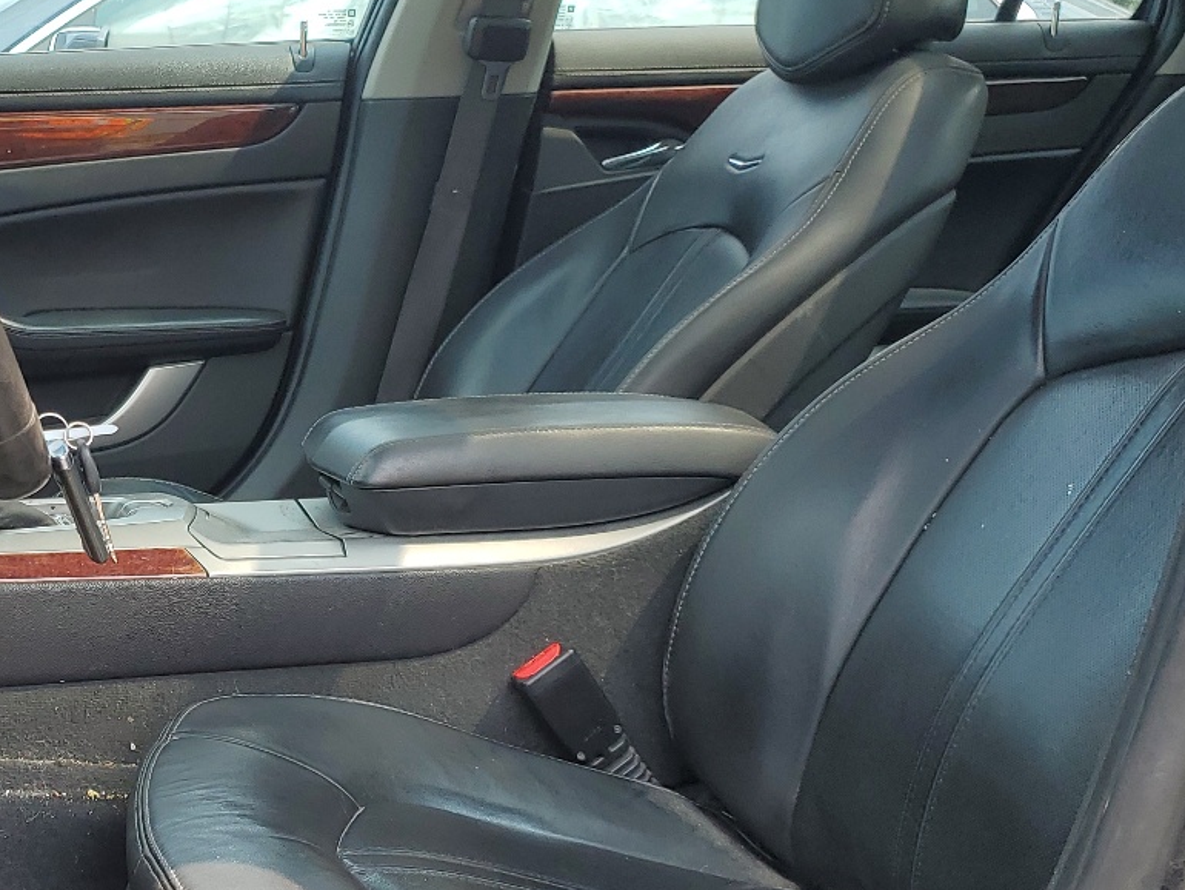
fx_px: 1849
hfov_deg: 33.6
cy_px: 544
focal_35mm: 54
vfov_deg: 27.0
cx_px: 111
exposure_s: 1/625
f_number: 1.5
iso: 50
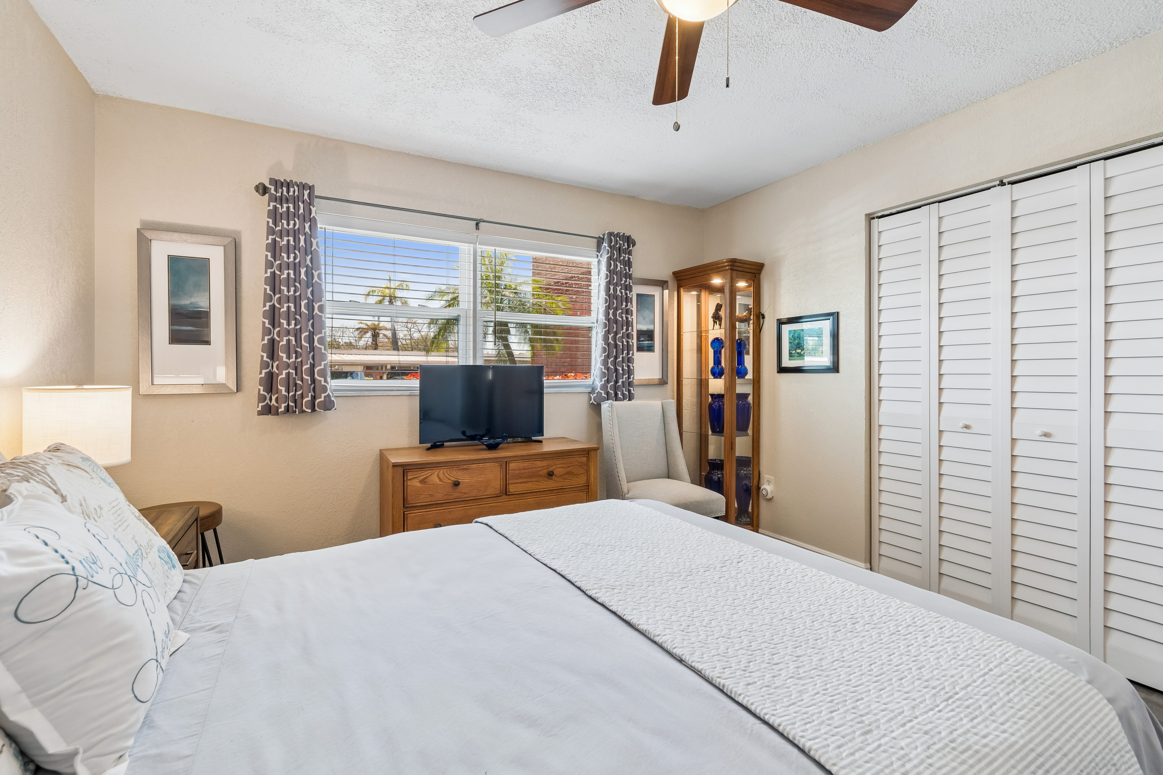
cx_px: 582
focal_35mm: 15
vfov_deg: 77.3
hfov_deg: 100.4
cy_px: 388
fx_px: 485
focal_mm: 10
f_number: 7.1
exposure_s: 1/50
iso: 100
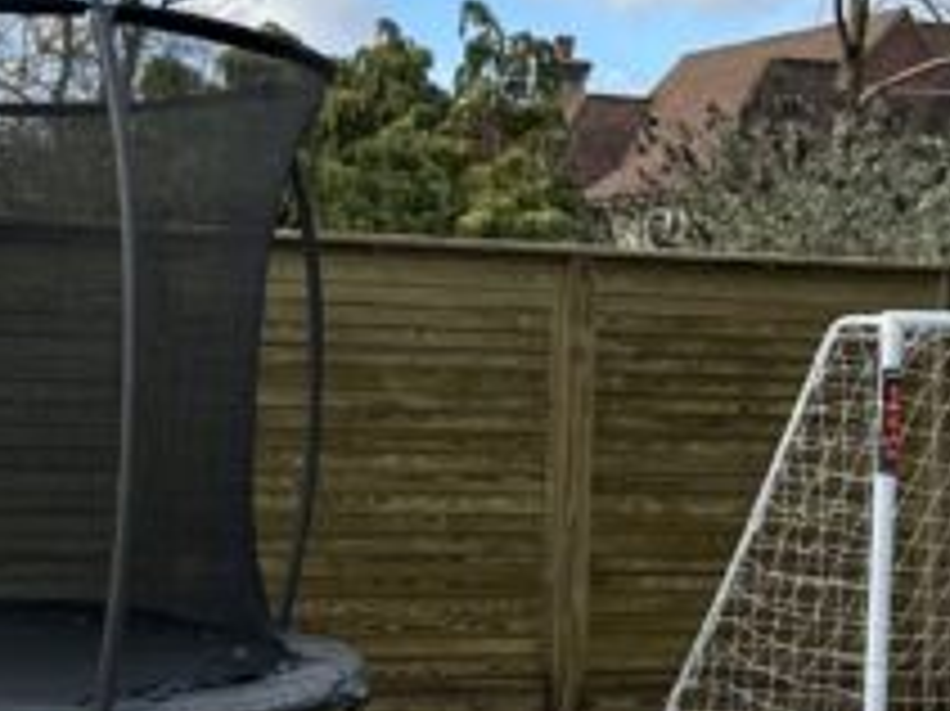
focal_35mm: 91
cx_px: 194
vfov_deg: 16.2
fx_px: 2496
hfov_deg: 21.3
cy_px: 400
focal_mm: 6.86
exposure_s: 1/1412
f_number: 1.78
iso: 80
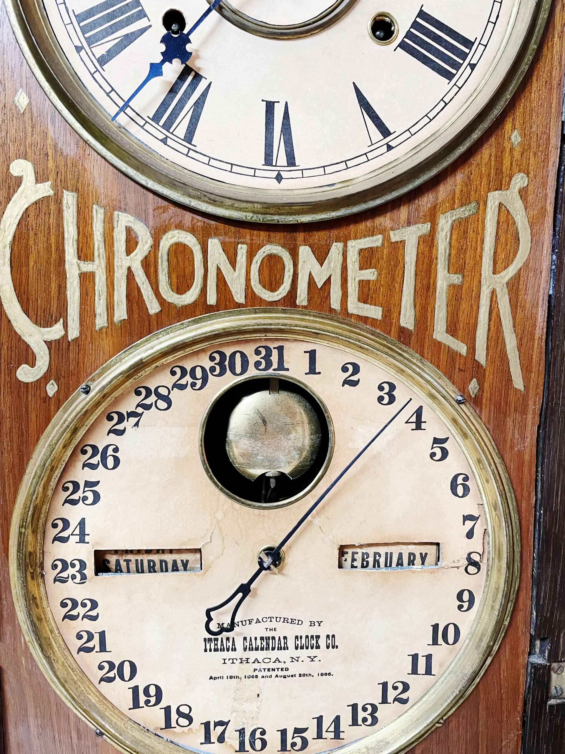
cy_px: 377
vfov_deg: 67.3
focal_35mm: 26
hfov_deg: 53.1
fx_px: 566
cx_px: 282
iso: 250
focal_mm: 4.2
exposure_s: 1/60
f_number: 1.6
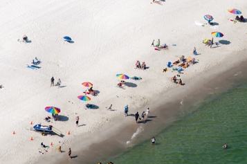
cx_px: 140
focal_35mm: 610
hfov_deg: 3.4
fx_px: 4180
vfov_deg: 2.2
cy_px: 55
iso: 200
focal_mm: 200
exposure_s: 1/1000
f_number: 8
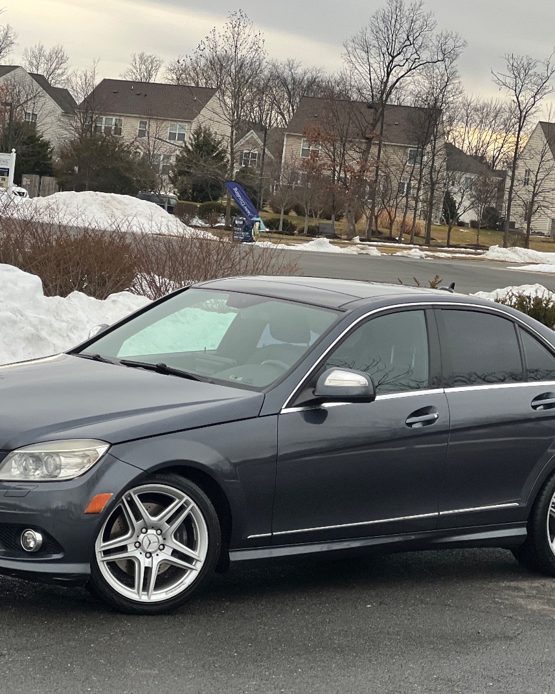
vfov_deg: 19.0
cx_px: 260
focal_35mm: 101
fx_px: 2075
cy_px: 346
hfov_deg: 15.2
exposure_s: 1/121
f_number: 2.8
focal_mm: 9
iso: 64
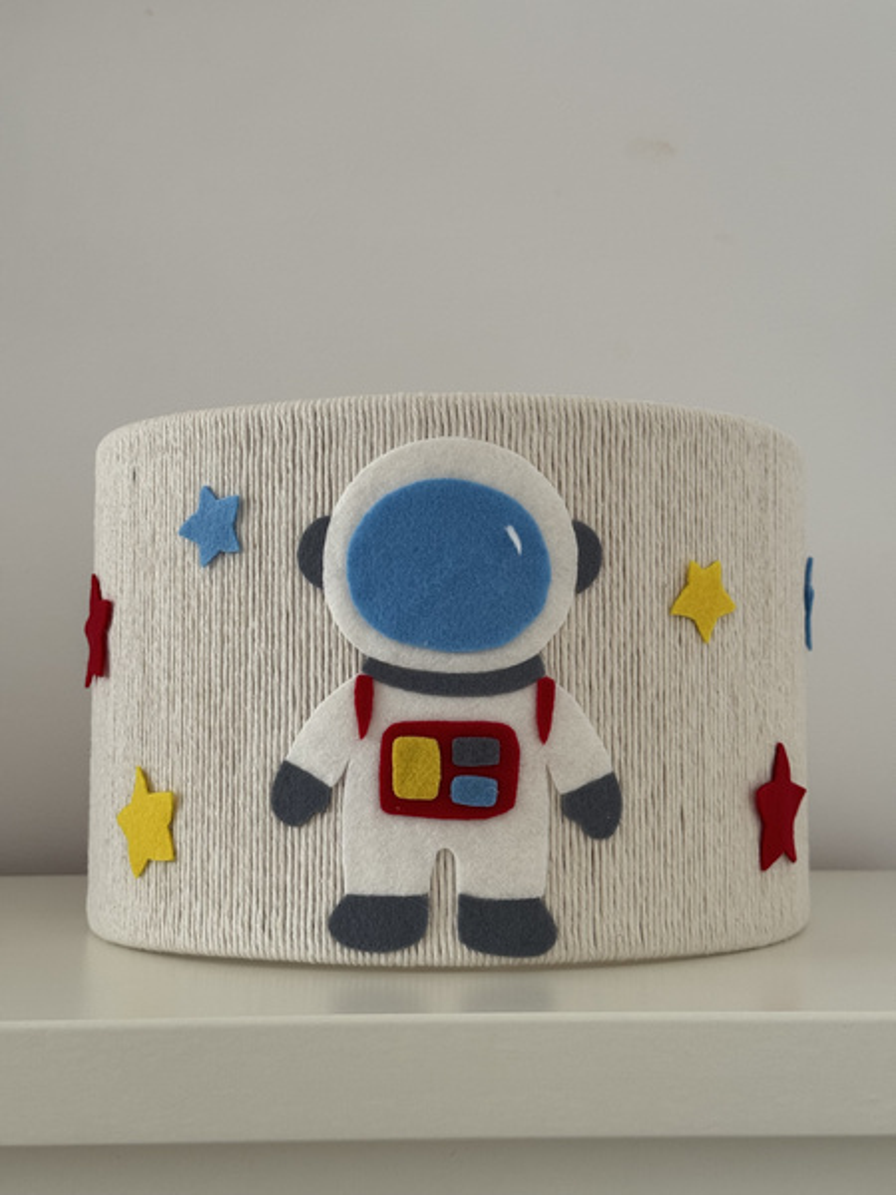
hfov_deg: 30.3
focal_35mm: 48
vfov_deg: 39.7
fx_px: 1657
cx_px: 448
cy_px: 598
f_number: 1.78
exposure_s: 1/112
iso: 100
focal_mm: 6.76
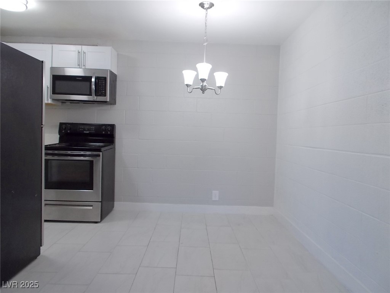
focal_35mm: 26
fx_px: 293
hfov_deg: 67.3
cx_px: 195
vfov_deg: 53.1
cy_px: 146
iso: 200
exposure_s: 1/25
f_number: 3.2
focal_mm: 4.6
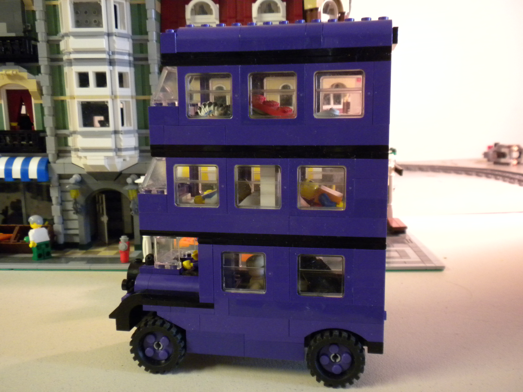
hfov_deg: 50.1
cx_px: 262
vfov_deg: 38.7
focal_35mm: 37
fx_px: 559
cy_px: 196
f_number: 3.5
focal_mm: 6.6
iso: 400
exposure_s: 1/10.8
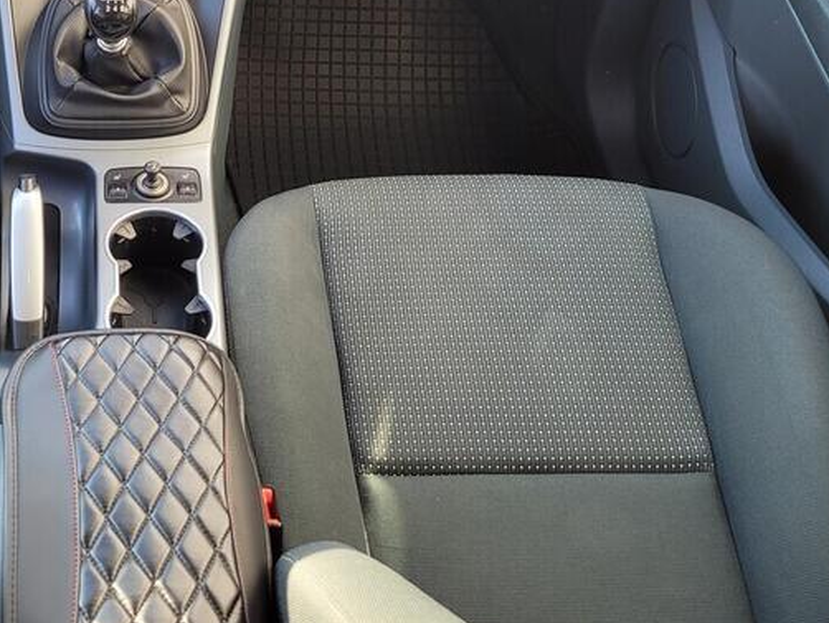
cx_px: 130
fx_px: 1270
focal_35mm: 53
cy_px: 58
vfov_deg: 26.6
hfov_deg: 34.7
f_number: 1.8
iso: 64
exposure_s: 1/100
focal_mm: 5.4
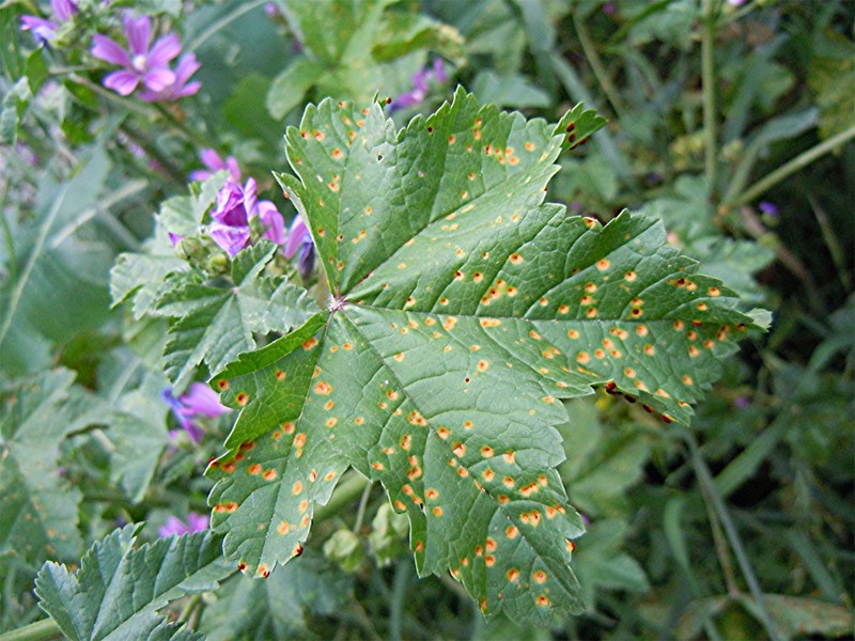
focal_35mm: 30
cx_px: 428
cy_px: 320
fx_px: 741
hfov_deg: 60.0
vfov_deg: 46.8
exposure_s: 1/125
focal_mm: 5.4
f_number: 3.5
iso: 500
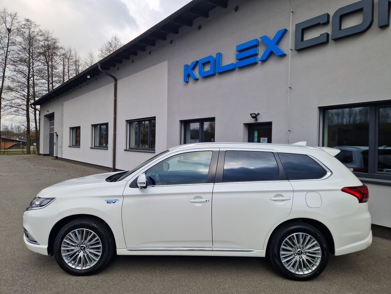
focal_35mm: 23
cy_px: 147
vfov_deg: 58.9
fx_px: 260
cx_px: 196
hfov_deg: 73.9
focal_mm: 5.4
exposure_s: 1/3922
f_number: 1.8
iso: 50
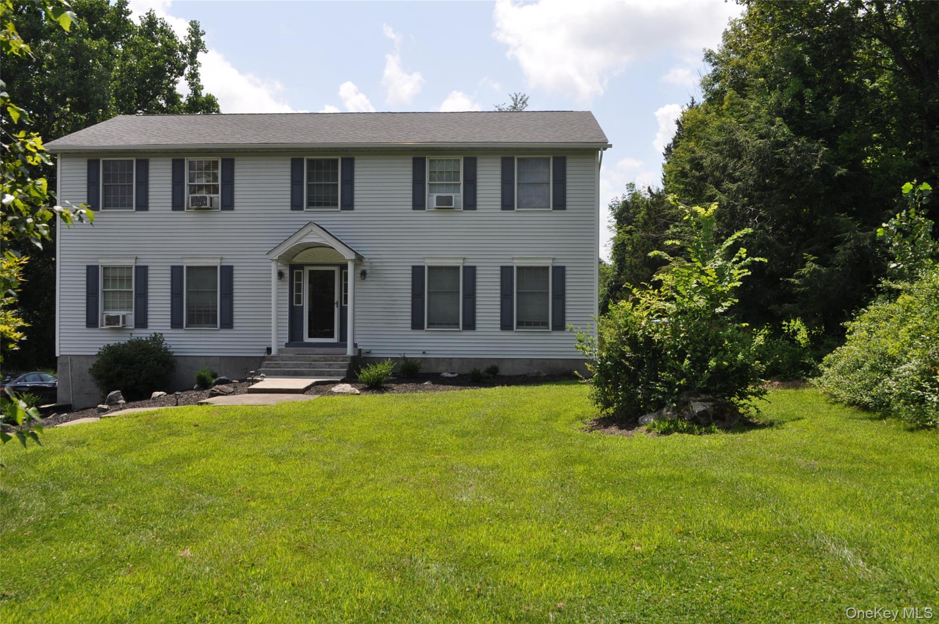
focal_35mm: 33
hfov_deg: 57.3
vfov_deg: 39.9
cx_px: 470
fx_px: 860
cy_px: 312
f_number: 9
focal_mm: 22
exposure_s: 1/320
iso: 200
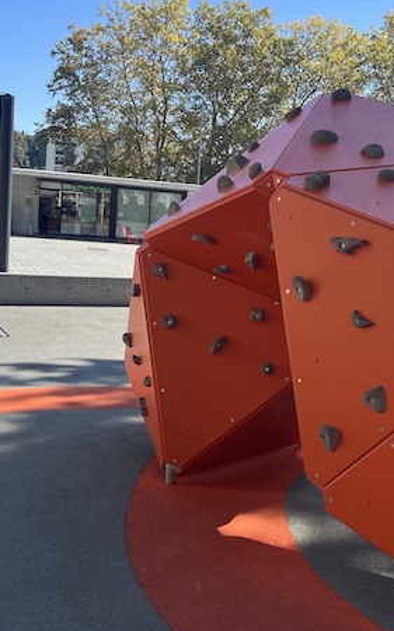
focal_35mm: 49
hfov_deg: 26.3
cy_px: 316
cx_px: 213
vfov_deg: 41.1
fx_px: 842
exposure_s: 1/1869
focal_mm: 5.7
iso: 50
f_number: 1.5
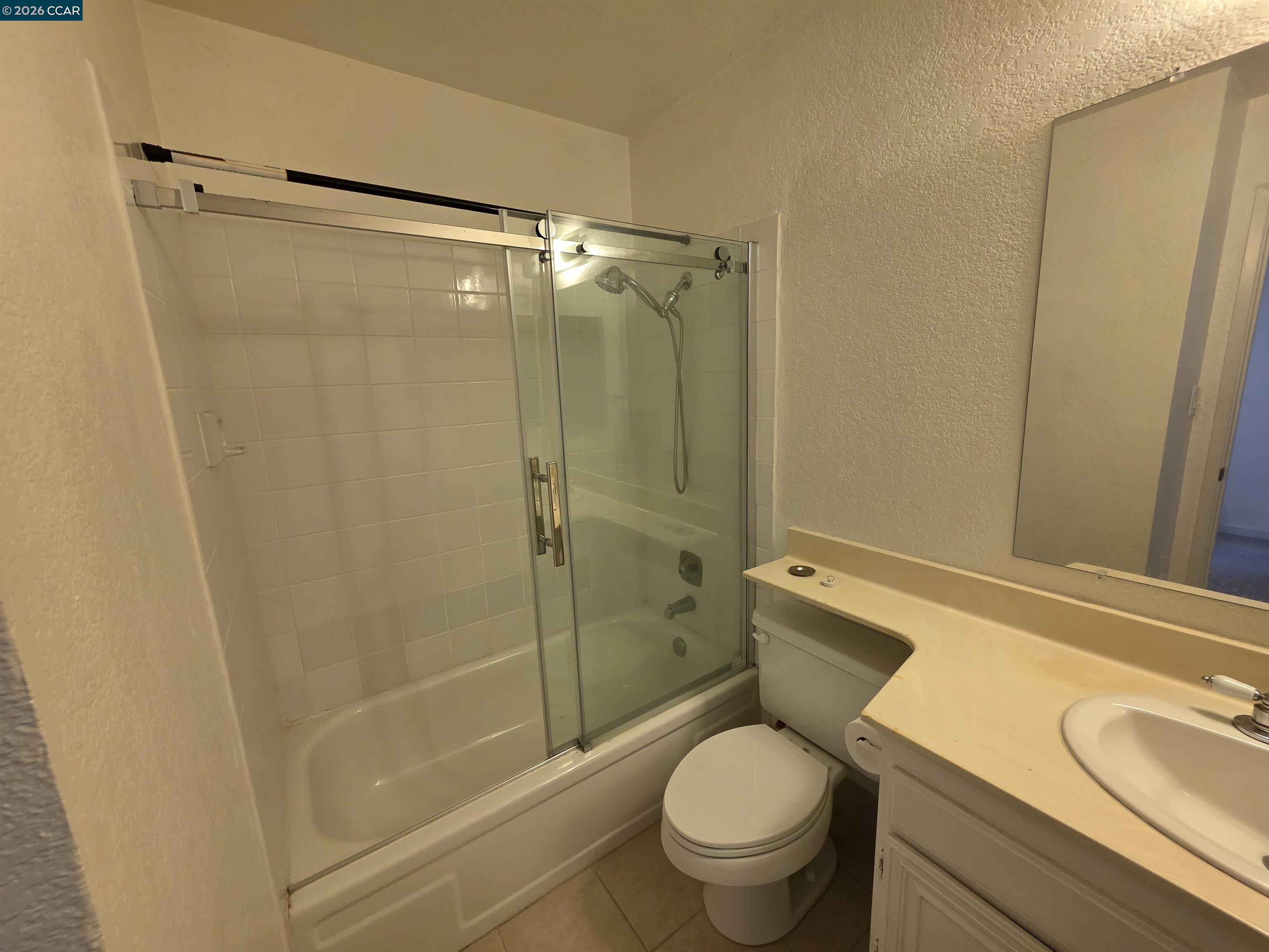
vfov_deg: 89.9
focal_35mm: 13
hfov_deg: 106.2
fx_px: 477
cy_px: 476
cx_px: 634
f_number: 1.9
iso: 200
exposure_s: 1/60
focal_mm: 2.2
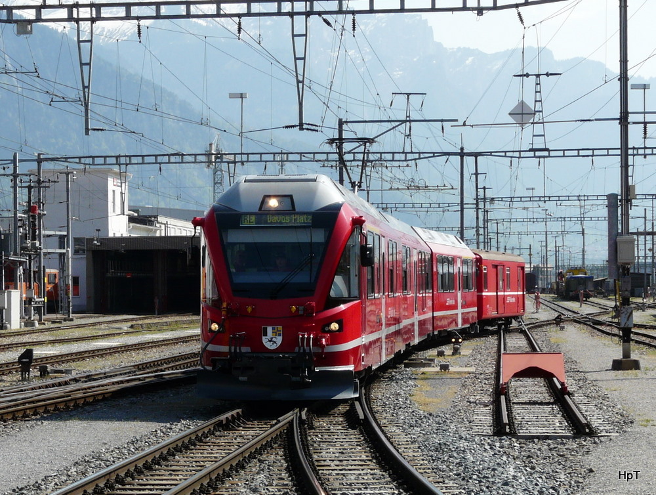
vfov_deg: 20.2
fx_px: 1386
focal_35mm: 73
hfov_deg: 26.6
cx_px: 328
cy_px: 248
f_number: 5.6
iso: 100
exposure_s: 1/400
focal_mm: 12
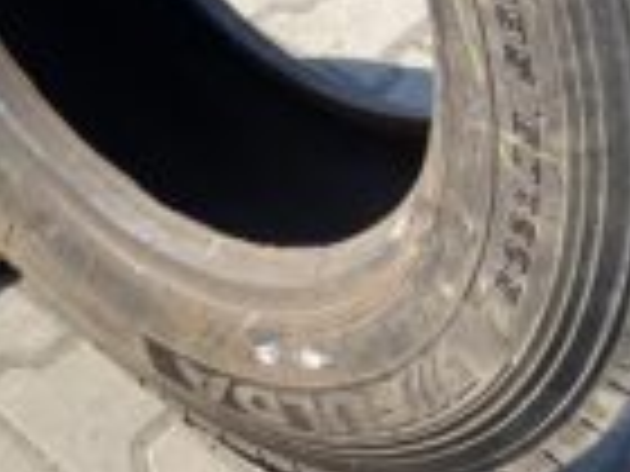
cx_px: 238
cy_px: -164
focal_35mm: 80
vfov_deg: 17.2
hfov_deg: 24.4
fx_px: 1456
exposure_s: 1/693
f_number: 1.8
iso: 32
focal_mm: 4.25
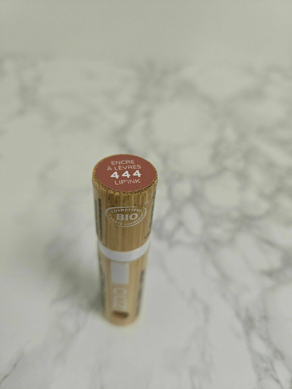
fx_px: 259
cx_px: 146
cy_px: 194
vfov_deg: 73.9
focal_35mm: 23
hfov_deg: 58.9
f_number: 1.8
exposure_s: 1/100
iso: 50
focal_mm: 5.4
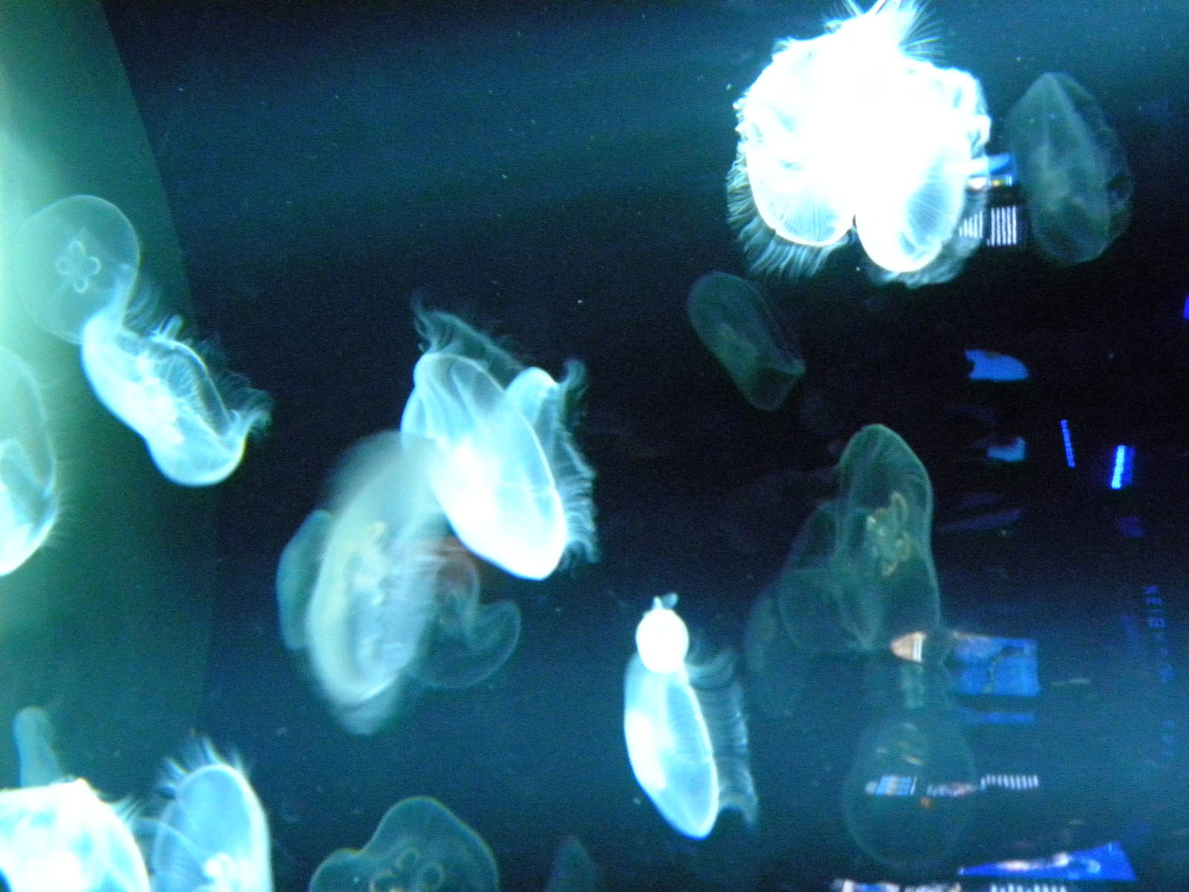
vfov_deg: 42.9
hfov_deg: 55.4
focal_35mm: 33
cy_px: 446
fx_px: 1133
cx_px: 594
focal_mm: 5.9
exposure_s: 1/3.8
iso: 800
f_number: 2.8
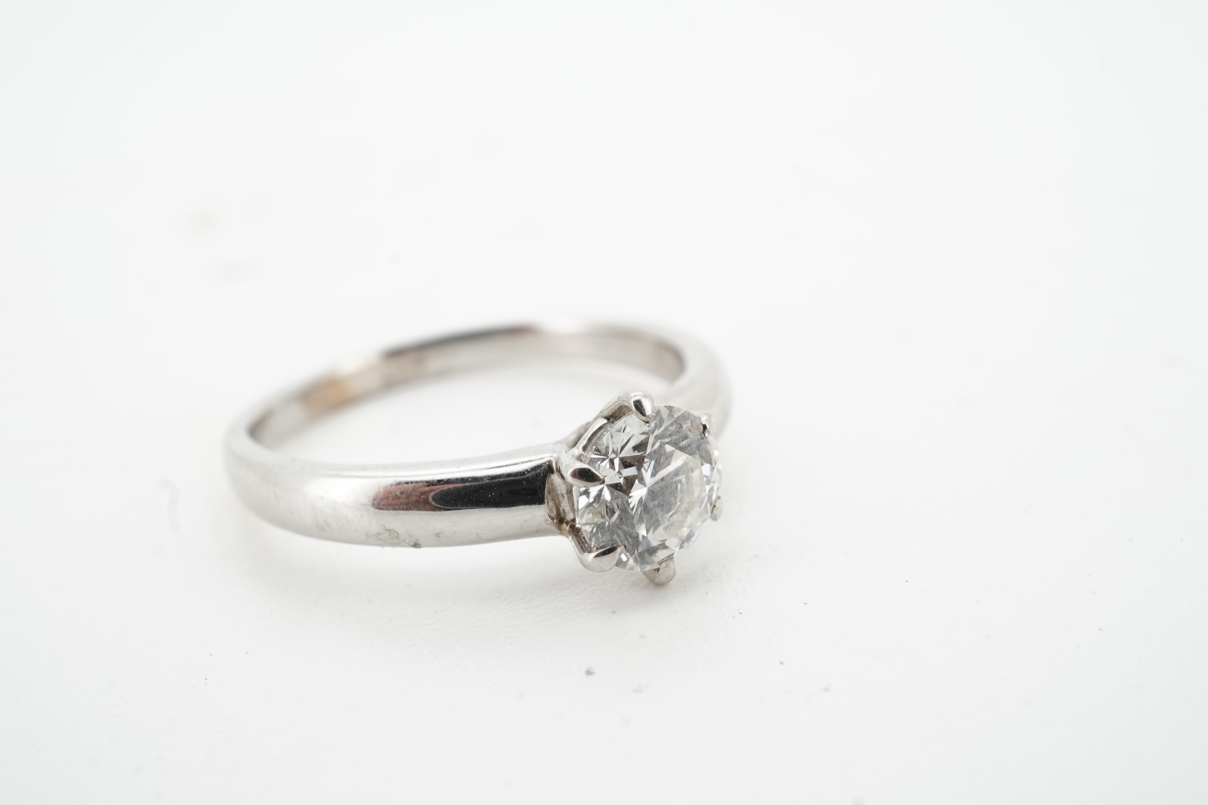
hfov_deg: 43.6
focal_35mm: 45
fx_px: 1510
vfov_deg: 29.9
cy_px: 402
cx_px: 604
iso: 250
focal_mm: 30
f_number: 22
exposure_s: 1/100
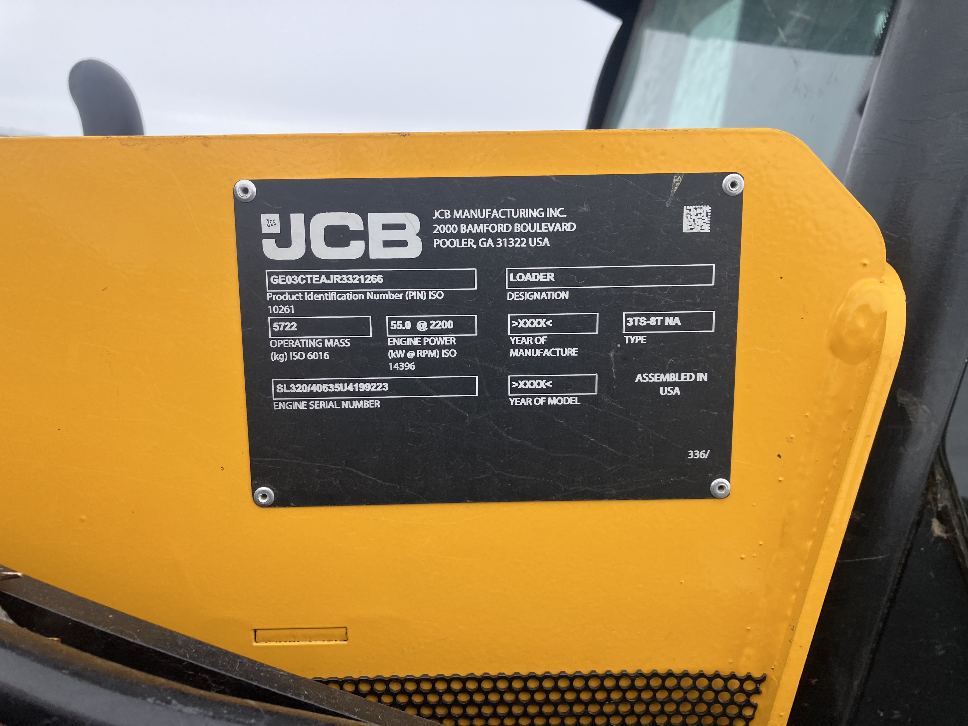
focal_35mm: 28
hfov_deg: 63.4
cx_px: 484
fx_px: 783
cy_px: 363
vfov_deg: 49.7
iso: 32
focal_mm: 3.99
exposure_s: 1/360
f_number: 1.8
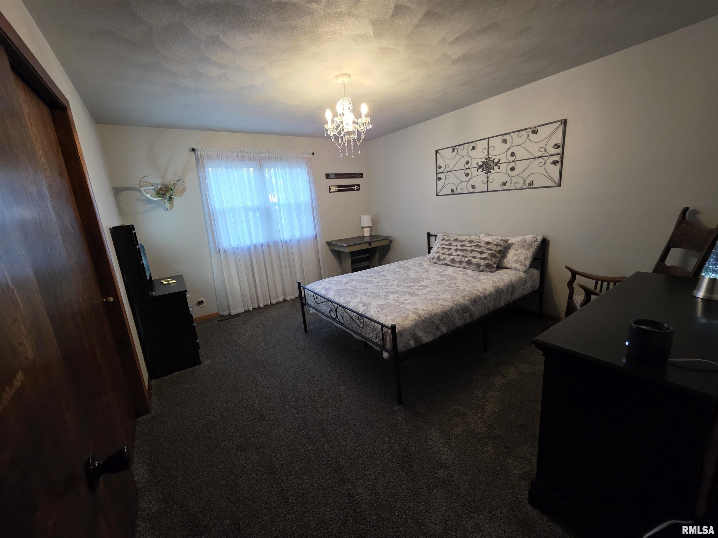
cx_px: 359
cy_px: 269
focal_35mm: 13
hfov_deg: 106.2
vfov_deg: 89.9
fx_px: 270
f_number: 1.9
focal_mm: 2.2
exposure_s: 1/60
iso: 500
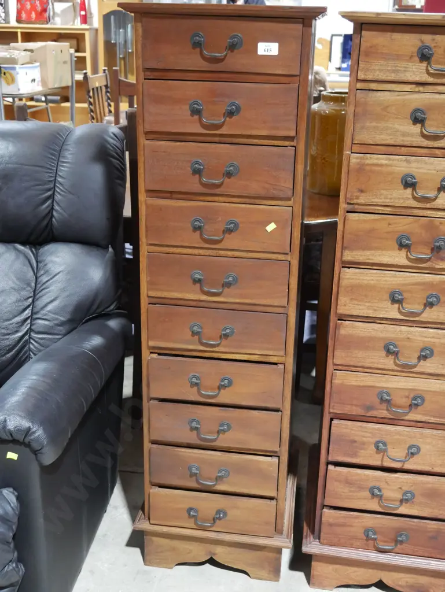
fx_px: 685
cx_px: 222
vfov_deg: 46.8
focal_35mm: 40
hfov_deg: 36.0
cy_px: 296
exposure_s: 1/60
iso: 2500
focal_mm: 20
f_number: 4.5
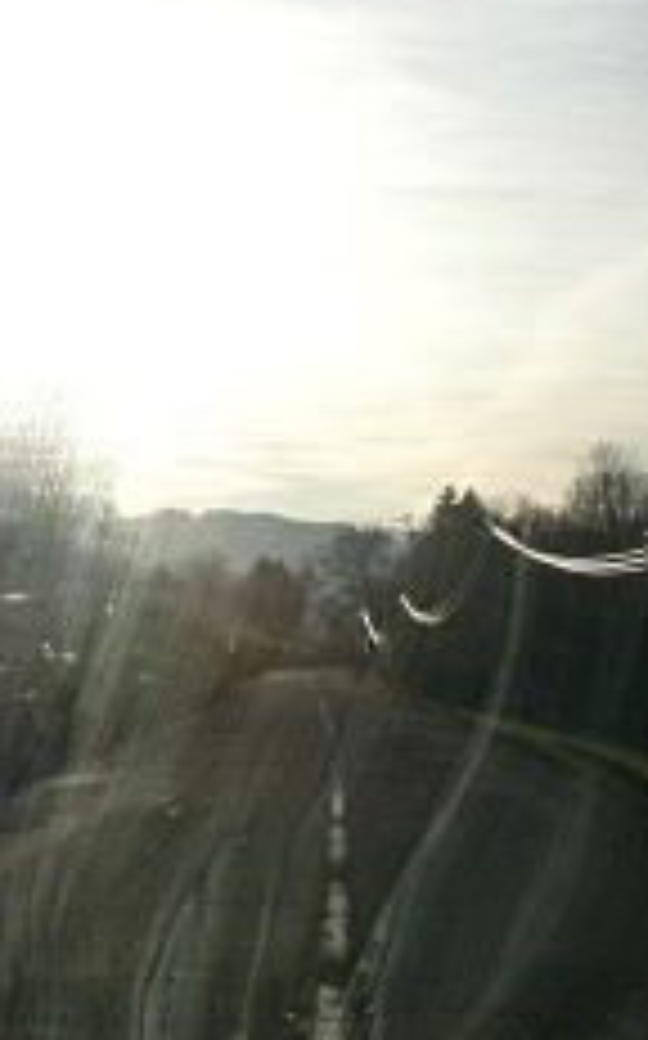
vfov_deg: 33.5
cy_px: 556
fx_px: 1727
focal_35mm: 61
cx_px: 322
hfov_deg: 21.3
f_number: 4.5
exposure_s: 1/1000
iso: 80
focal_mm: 6
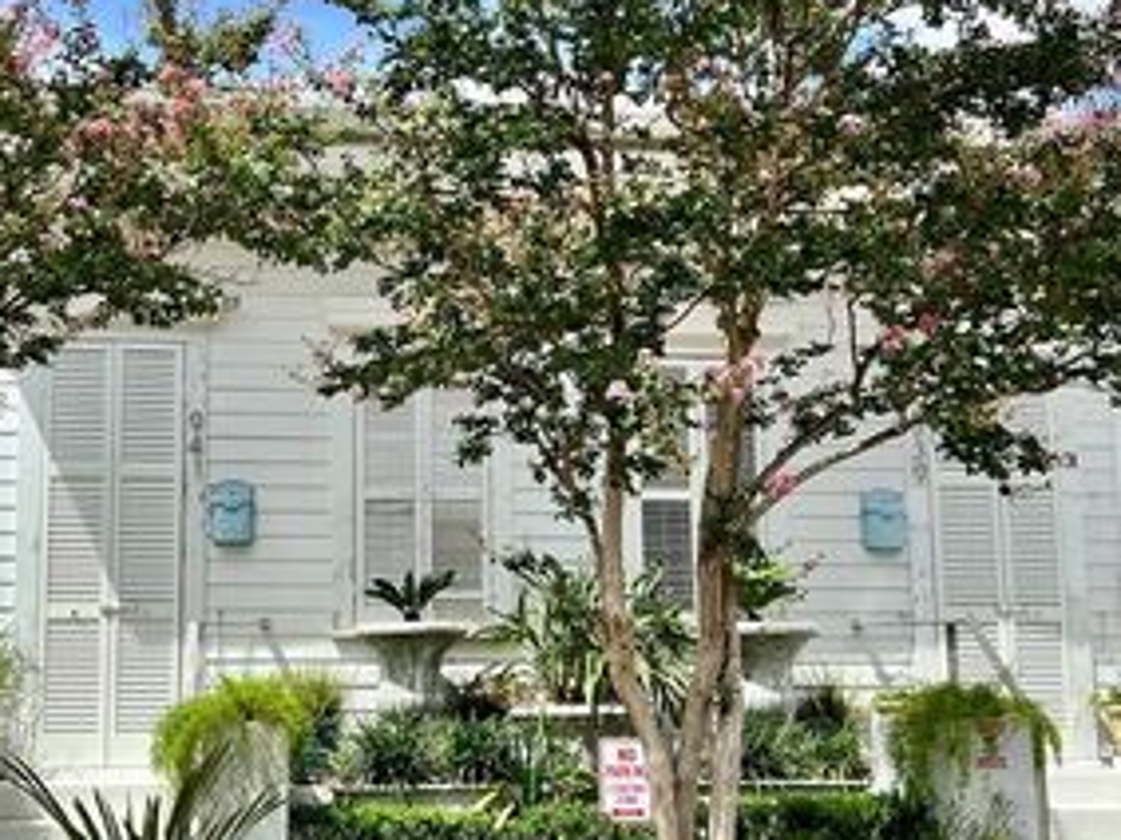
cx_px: 341
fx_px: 1489
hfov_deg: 40.5
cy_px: 497
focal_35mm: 46
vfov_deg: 31.4
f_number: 1.5
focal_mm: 5.7
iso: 50
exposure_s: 1/3704
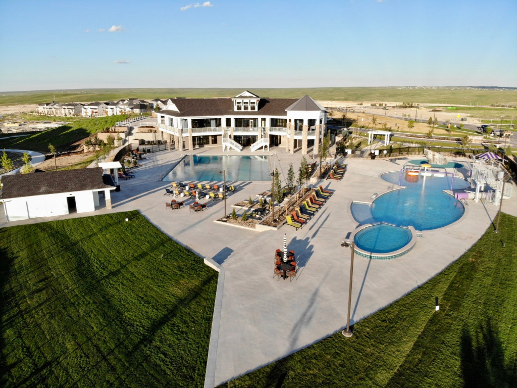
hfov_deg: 71.6
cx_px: 258
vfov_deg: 56.8
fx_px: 358
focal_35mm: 24
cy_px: 194
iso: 100
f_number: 2.8
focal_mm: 4.5
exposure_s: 1/546
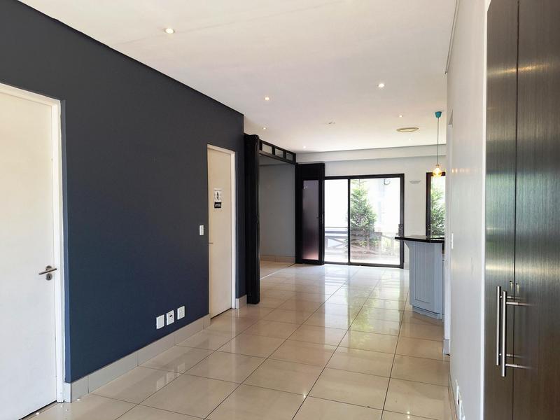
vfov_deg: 58.9
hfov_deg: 73.9
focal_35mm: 23
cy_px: 210
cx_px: 280
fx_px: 372
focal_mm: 5.54
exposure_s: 1/50
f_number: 1.8
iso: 64
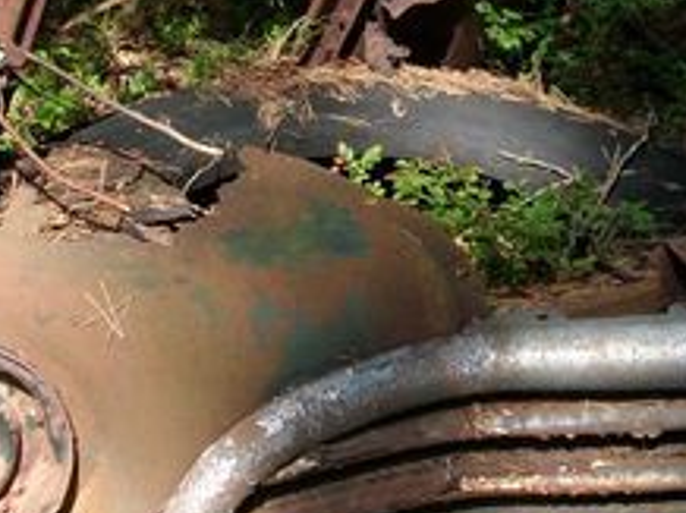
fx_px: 1861
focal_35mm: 94
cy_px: 258
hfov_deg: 20.9
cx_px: 346
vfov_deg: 15.7
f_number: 2.9
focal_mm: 5.7
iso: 80
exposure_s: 1/259
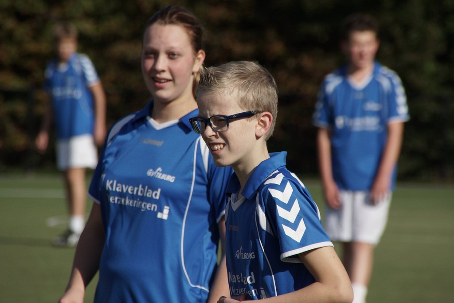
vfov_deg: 3.7
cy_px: 152
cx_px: 227
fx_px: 4730
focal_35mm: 375
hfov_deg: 5.5
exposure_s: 1/500
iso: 100
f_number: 8
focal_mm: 250
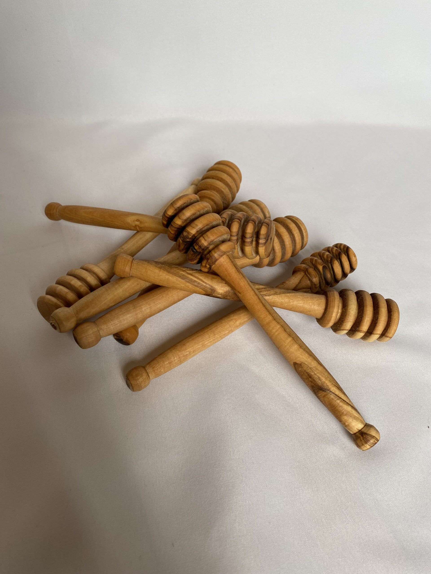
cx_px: 216
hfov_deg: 53.1
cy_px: 287
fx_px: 432
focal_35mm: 26
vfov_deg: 67.3
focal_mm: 4.25
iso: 40
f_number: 1.8
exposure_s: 1/121
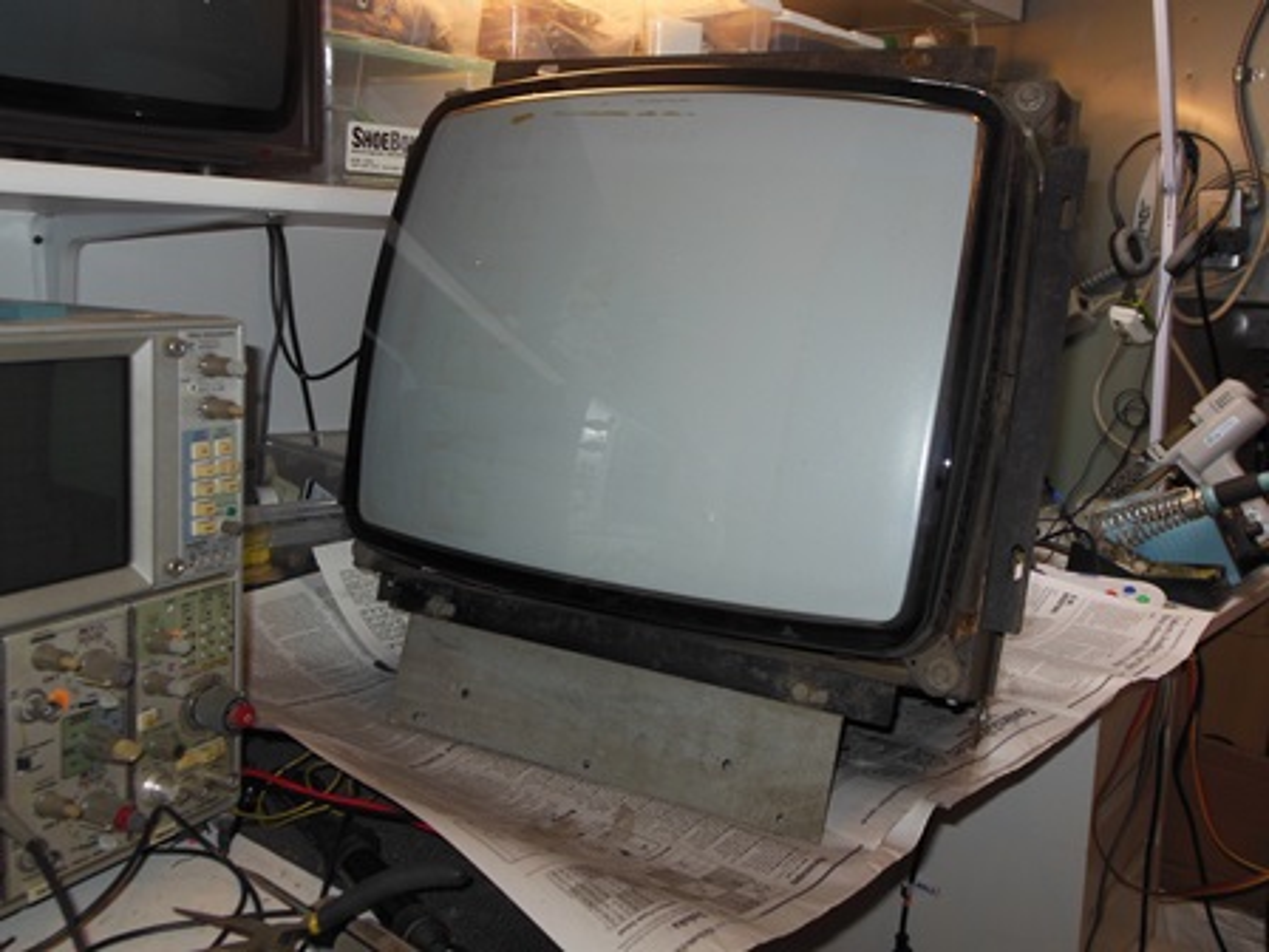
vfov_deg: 48.2
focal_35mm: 29
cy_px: 476
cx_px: 634
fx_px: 1063
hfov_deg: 61.7
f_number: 3.3
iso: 125
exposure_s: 1/25
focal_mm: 5.2
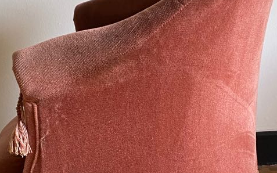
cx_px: 118
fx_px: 559
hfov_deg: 27.8
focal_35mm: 74
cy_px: 107
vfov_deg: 17.6
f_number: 1.8
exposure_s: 1/68
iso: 125
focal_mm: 4.25
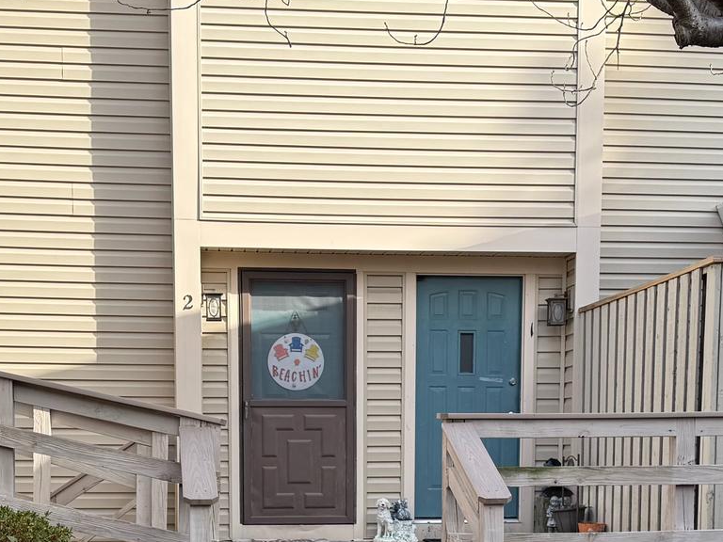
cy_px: 545
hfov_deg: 30.2
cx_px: 322
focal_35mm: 64
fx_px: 1337
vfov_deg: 22.1
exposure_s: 1/1410
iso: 80
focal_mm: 6.76
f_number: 1.78
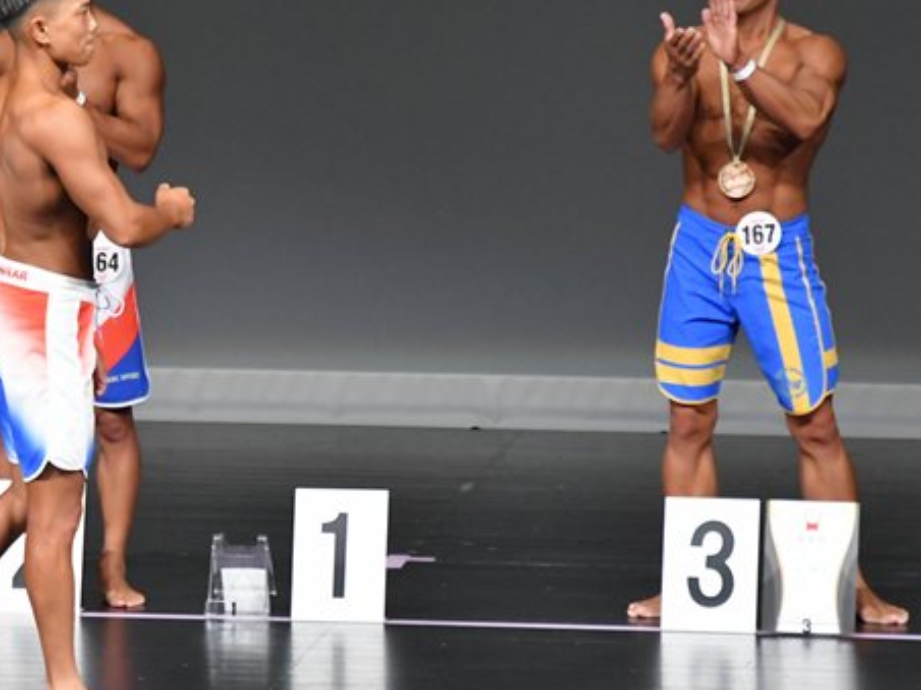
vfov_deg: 2.9
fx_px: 13809
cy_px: 258
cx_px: 243
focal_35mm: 519
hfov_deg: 3.8
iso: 5000
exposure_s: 1/400
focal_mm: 210
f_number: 5.6
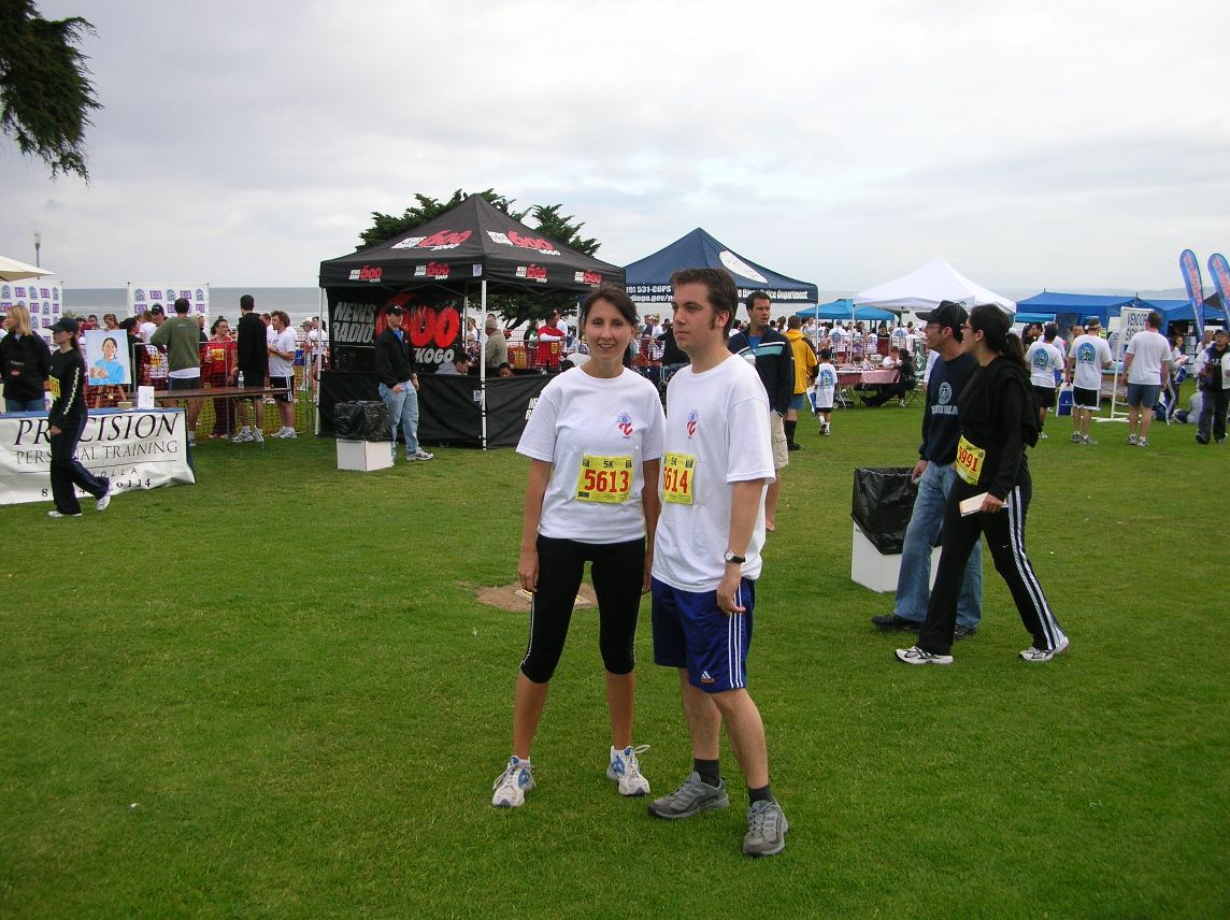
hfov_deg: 52.7
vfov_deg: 40.6
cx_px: 615
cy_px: 460
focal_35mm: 35
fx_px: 1243
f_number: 2.8
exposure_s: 1/350
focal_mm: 5.8
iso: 50
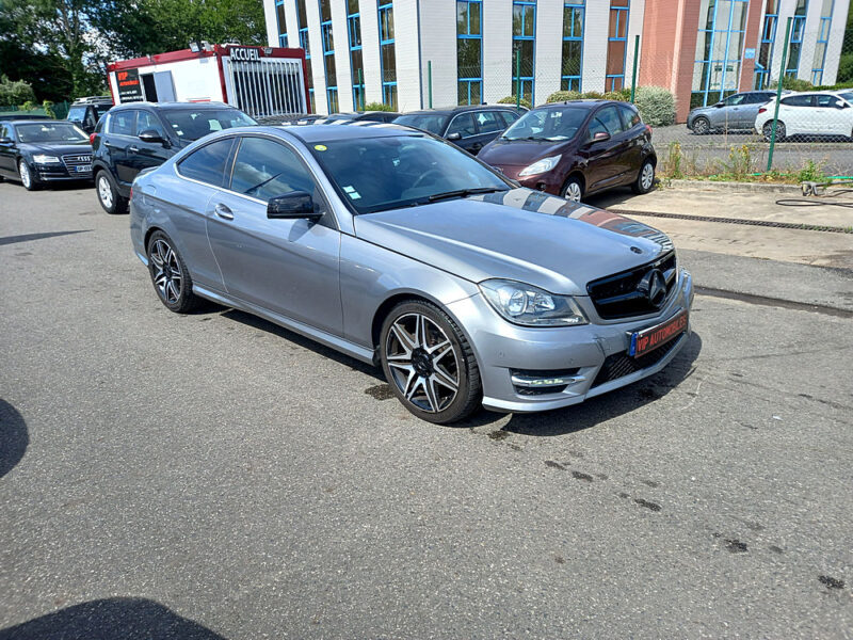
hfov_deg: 69.4
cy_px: 320
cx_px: 426
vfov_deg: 54.9
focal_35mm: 25
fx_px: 616
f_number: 2
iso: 25
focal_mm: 4.6
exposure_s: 1/584
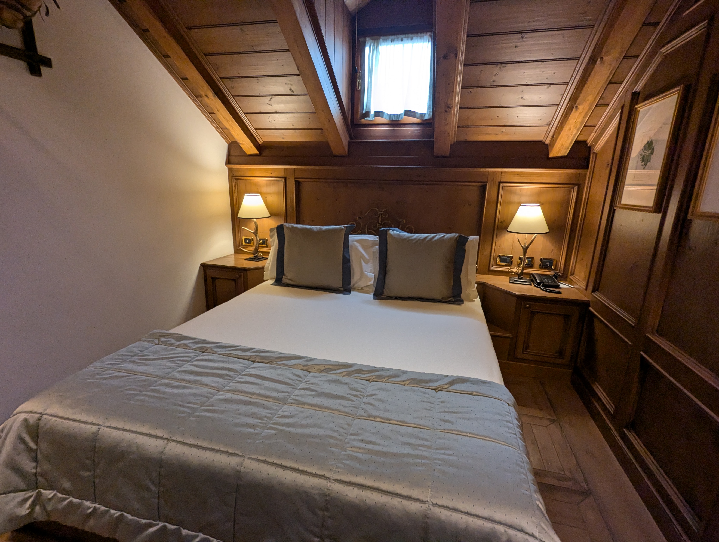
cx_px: 360
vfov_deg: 78.2
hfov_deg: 94.4
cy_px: 271
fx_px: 333
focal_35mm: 16
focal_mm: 2.35
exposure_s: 1/33.3
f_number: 2.2
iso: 197
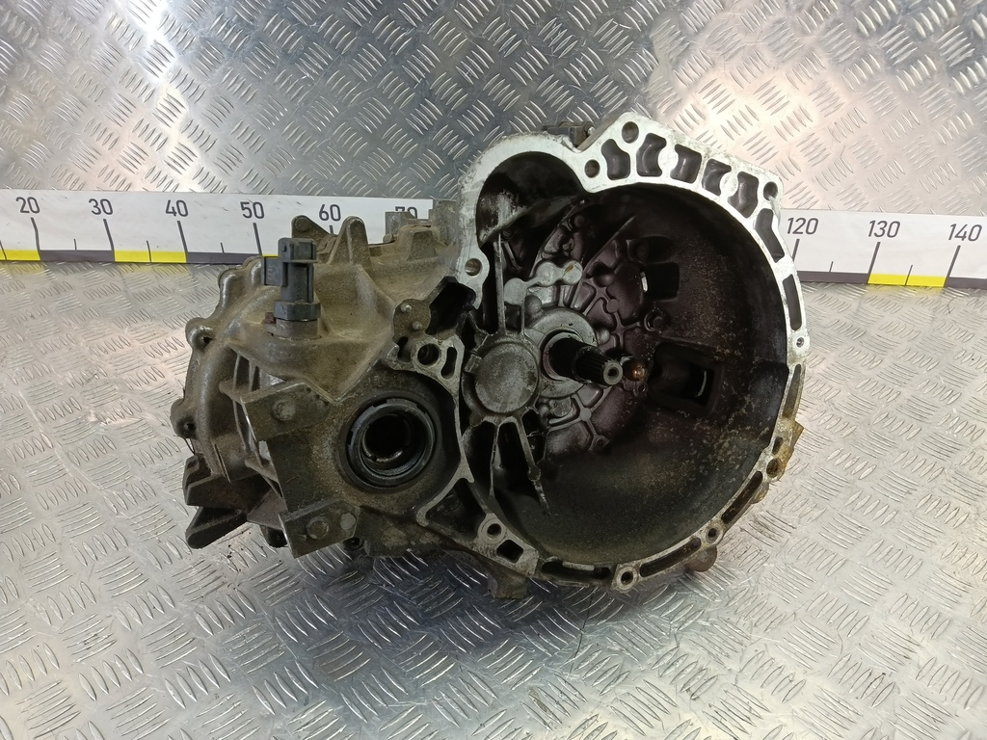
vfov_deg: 58.9
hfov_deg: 73.9
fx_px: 656
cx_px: 494
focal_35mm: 23
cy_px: 370
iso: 155
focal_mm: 4.11
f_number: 1.6
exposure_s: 1/50
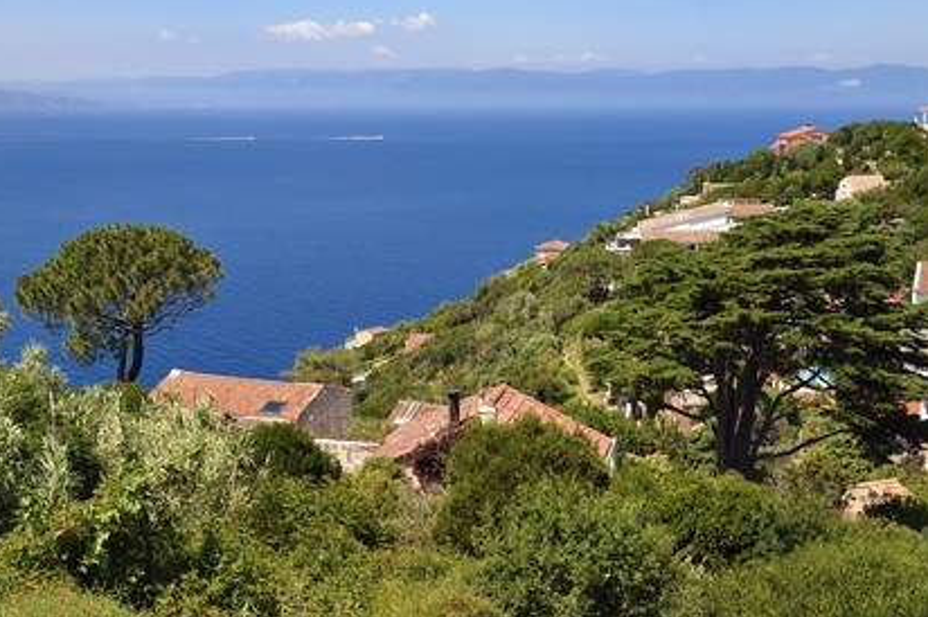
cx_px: 461
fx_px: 1159
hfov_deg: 43.6
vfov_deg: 29.8
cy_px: 304
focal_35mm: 45
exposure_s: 1/500
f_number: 8
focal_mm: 44
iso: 200
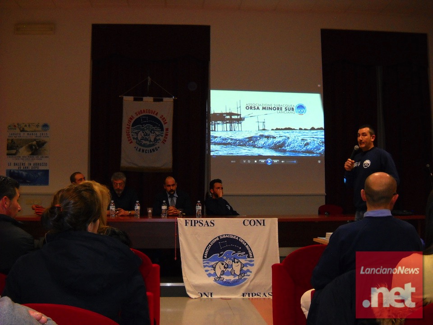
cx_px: 216
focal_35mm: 41
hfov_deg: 45.8
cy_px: 162
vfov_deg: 35.1
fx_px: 513
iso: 400
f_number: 3.1
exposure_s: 1/30
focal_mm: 6.72
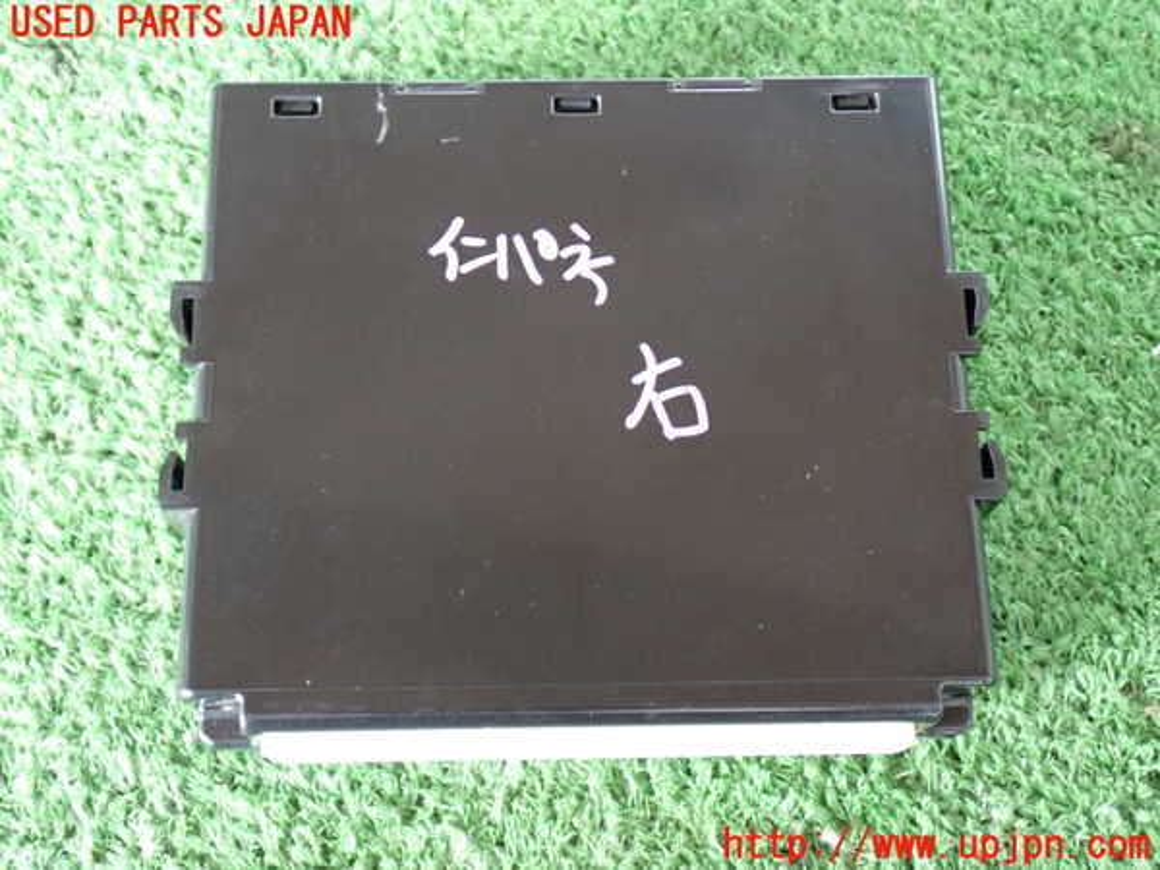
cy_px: 435
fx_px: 1575
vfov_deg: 30.9
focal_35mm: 47
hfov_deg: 40.4
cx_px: 580
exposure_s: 1/30
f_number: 3.1
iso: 800
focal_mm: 8.4
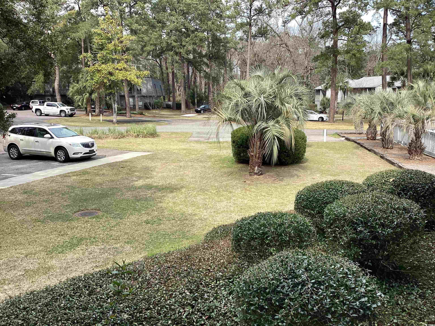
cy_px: 163
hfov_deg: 58.4
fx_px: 390
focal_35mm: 31
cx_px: 218
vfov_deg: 45.4
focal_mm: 3.3
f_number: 2.4
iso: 25
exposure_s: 1/433
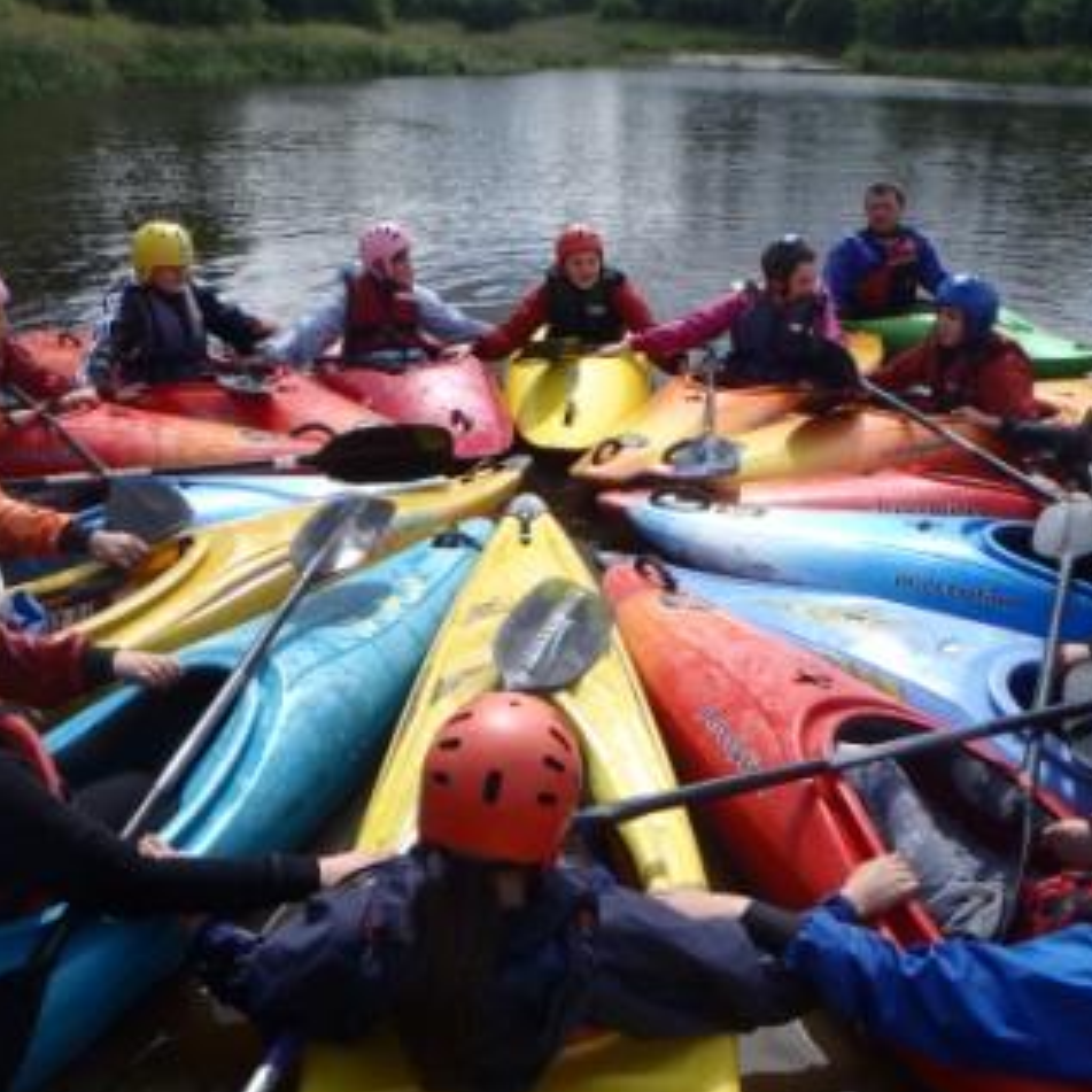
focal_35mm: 35
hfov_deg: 47.2
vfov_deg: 47.2
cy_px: 568
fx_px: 1249
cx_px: 565
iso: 80
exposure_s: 1/500
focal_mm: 5
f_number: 4.5
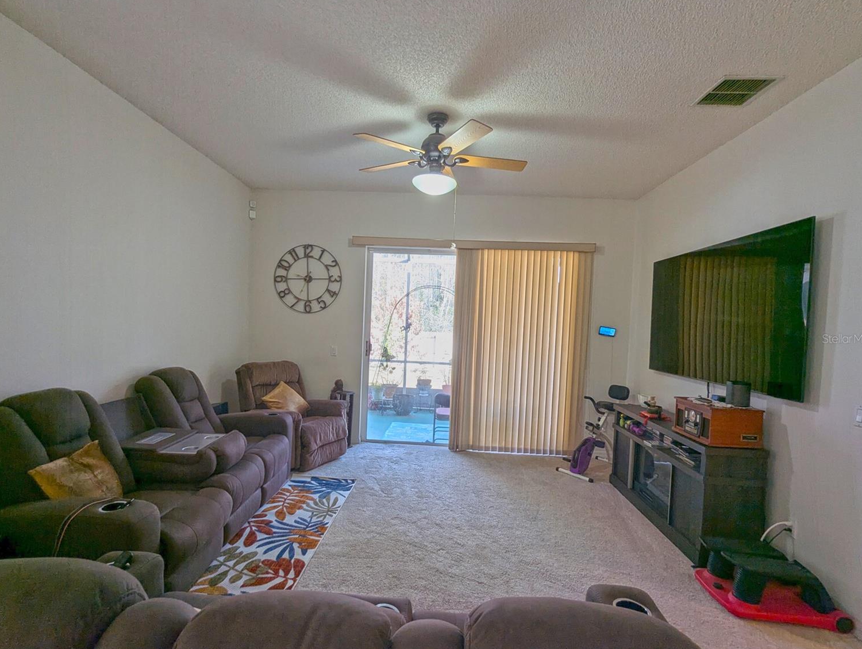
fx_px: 424
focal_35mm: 17
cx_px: 418
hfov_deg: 90.9
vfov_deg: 74.8
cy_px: 339
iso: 57
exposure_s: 1/46.2
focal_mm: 2.35
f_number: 2.2
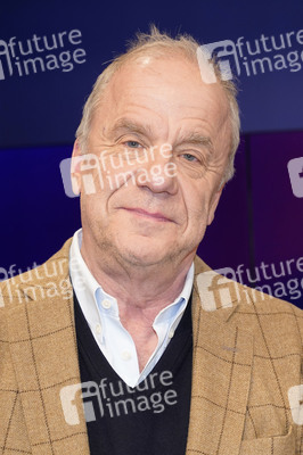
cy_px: 228
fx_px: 974
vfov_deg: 26.3
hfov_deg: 17.7
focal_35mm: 77
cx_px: 152
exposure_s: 1/160
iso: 2000
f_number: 5.6
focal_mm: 77
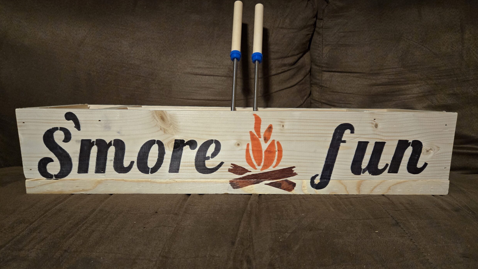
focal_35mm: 26
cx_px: 244
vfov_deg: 44.1
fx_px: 330
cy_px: 164
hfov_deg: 71.9
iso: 800
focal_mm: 5.4
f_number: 1.8
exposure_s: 1/60
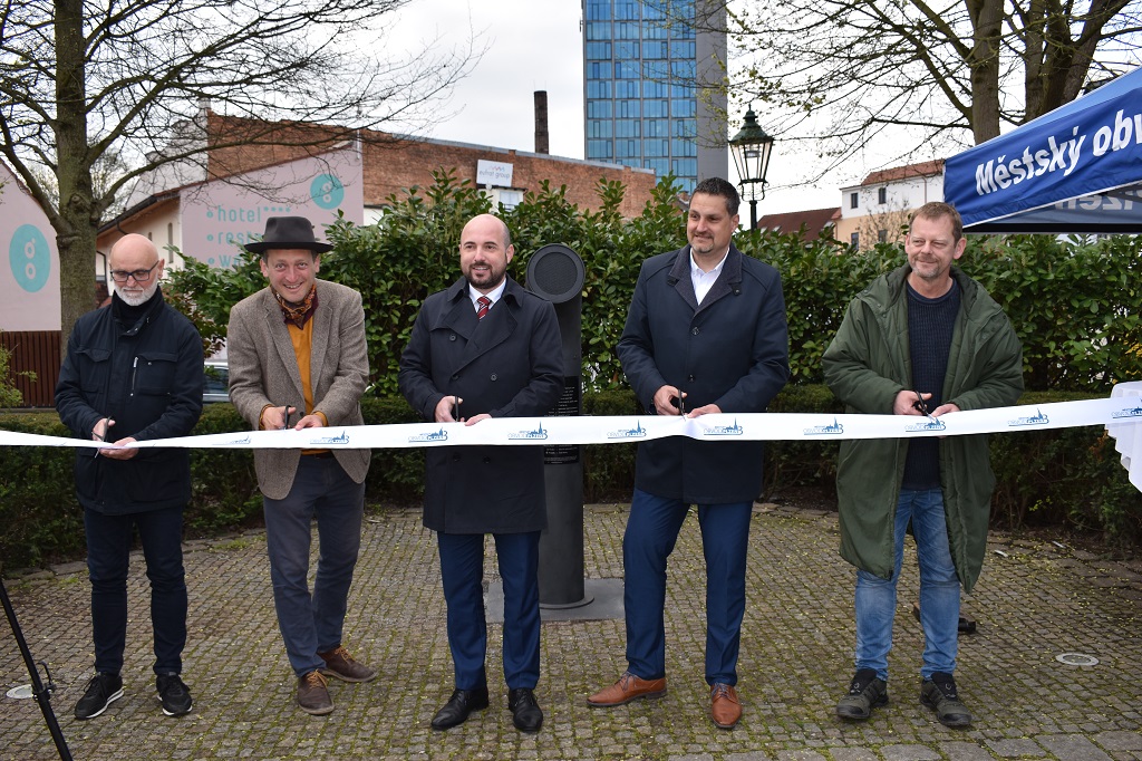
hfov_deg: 59.5
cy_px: 380
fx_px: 999
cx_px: 571
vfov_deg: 41.7
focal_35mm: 32
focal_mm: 21
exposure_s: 1/125
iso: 100
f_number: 5.6
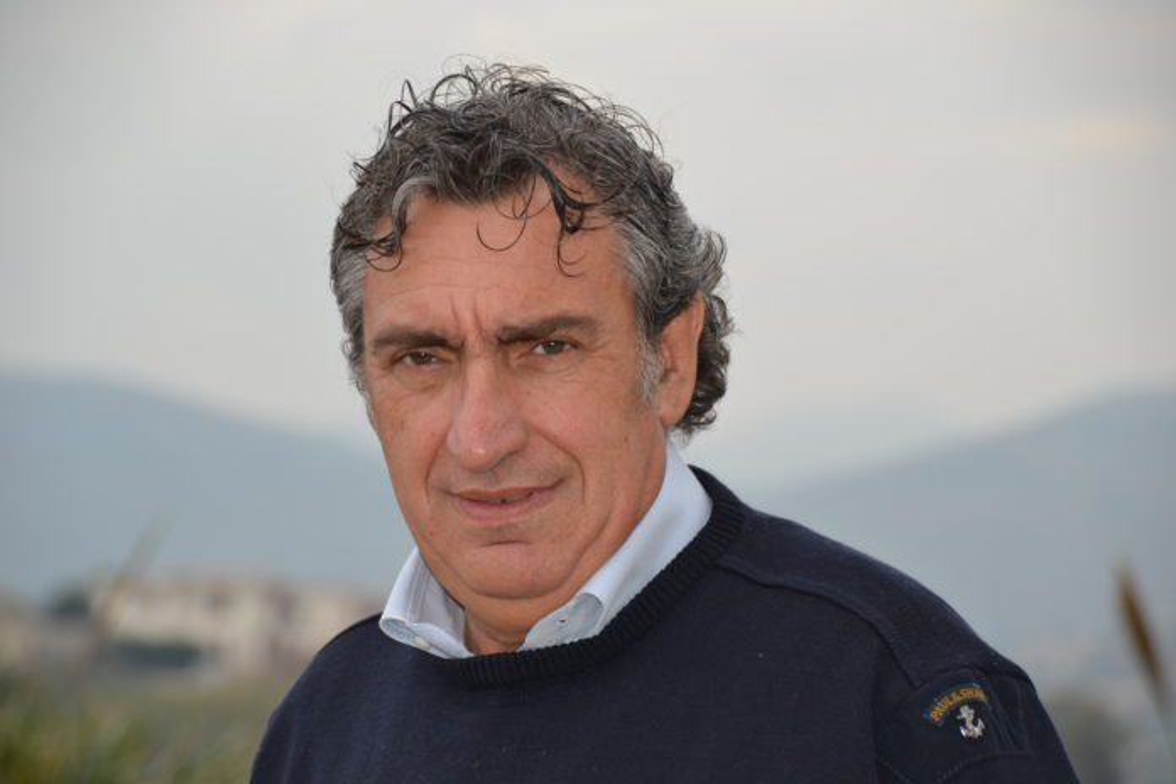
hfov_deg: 10.5
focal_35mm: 195
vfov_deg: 7.0
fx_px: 6370
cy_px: 392
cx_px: 588
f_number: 6
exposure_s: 1/125
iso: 200
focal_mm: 130
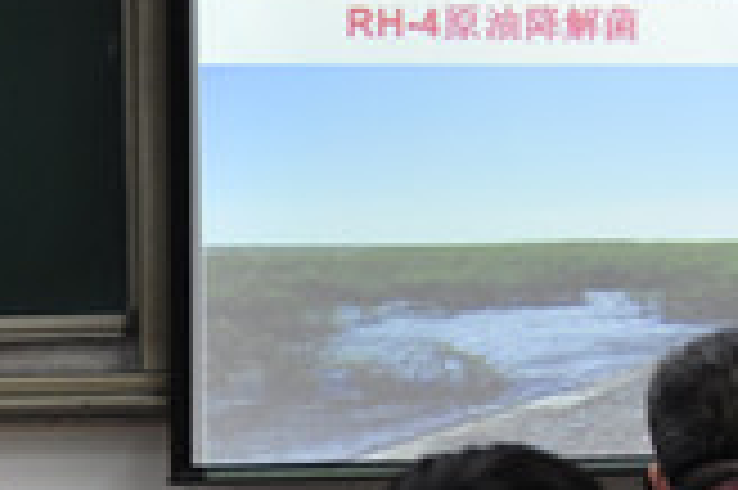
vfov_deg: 5.1
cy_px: 202
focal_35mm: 271
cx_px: 1485
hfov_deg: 7.3
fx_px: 5550
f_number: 6.3
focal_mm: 38
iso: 320
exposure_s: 1/15
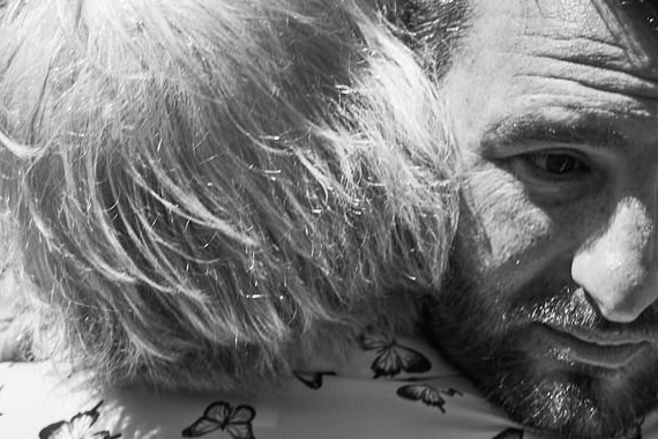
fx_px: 3527
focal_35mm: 193
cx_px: 440
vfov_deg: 7.1
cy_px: 318
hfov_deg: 10.6
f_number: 4.5
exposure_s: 1/250
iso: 250
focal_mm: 55
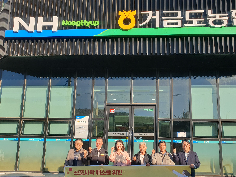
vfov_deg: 42.6
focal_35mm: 33
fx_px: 225
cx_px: 136
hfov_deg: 55.1
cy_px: 112
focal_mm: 4.32
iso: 50
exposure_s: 1/720
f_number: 2.4
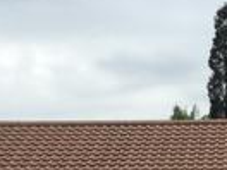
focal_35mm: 188
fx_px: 1233
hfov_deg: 10.5
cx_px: 215
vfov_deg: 7.6
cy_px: 338
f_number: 2.4
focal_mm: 3.3
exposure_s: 1/1253
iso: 25
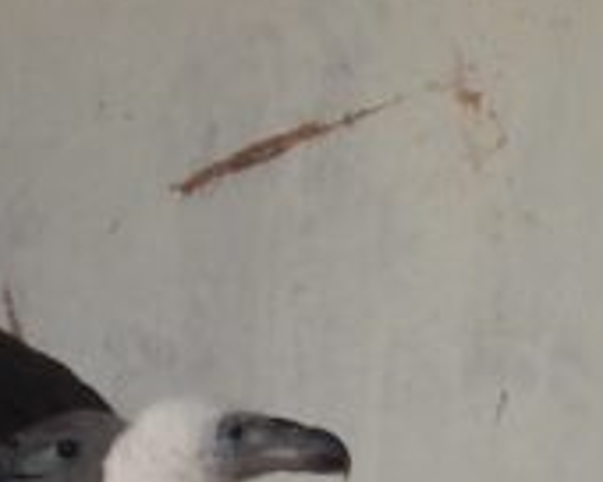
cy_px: 659
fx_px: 47275
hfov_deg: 0.7
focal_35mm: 2649
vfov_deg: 0.6
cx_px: 865
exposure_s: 1/250
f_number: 5
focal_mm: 108
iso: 220
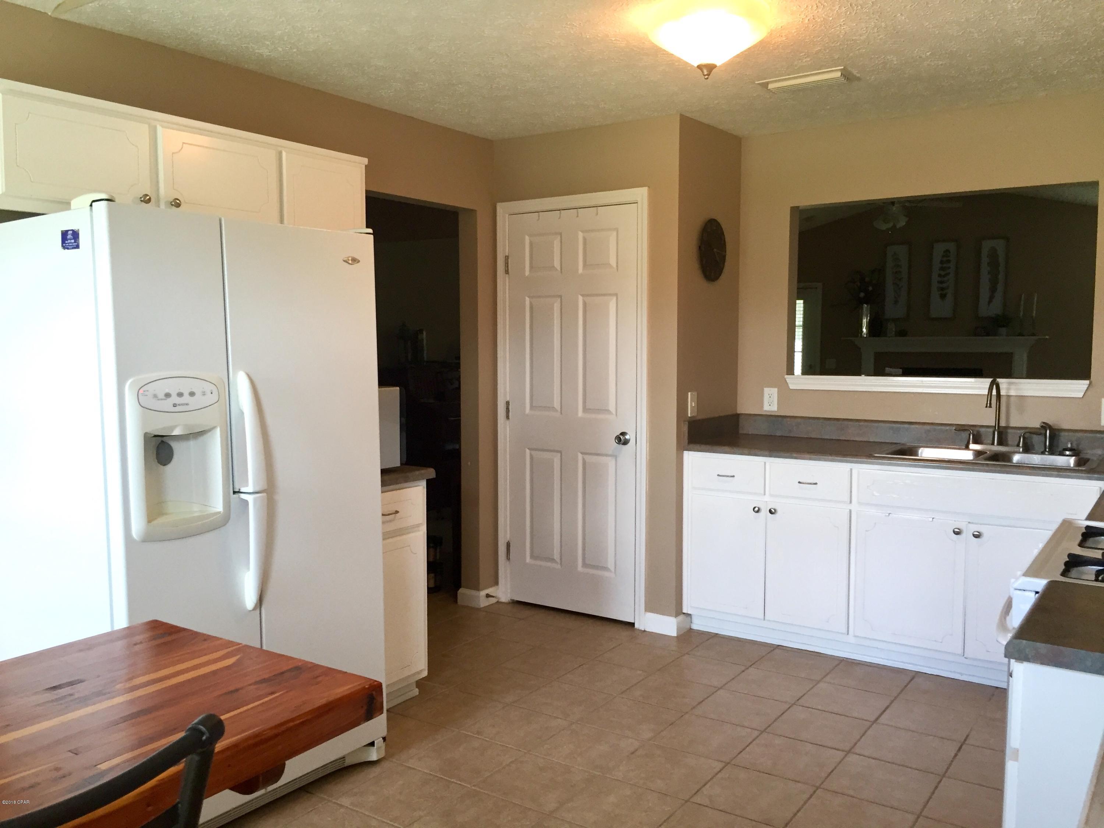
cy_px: 414
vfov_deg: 48.2
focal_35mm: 29
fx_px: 925
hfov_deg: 61.7
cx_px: 552
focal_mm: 4.15
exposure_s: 1/30
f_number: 2.2
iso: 50
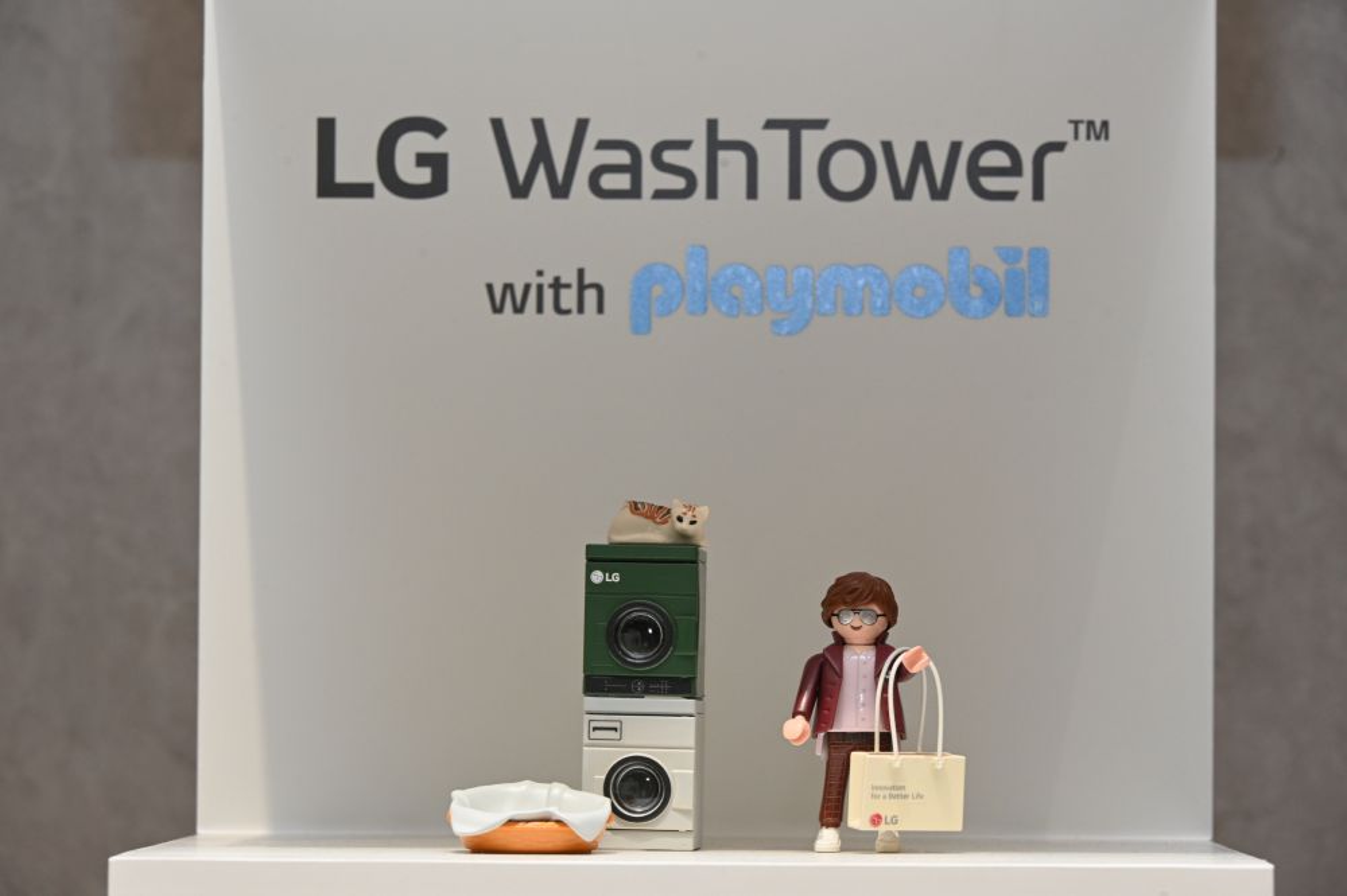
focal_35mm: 145
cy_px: 448
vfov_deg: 9.5
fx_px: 5423
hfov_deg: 14.2
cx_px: 674
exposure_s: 1/60
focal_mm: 145
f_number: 11
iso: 1600
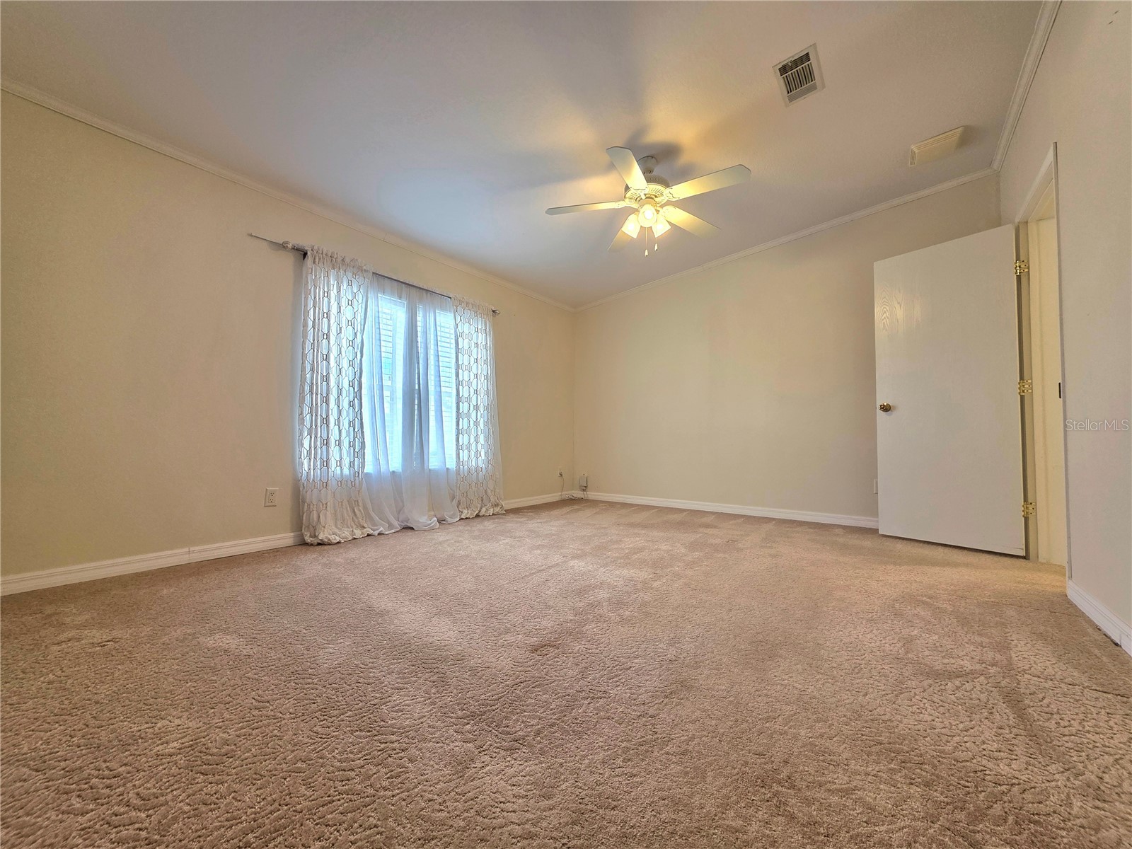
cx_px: 566
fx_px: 425
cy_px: 424
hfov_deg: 106.2
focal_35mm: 13
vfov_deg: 89.9
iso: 125
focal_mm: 2.2
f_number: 1.9
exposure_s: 1/120
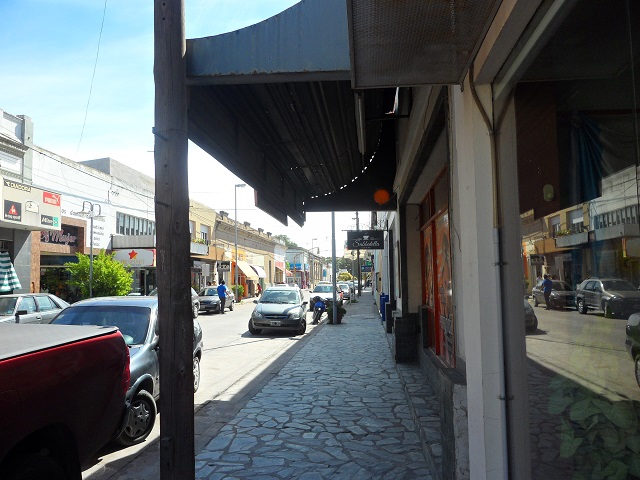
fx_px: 499
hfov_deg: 65.3
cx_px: 320
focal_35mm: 27
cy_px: 240
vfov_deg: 51.4
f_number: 3.5
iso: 80
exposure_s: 1/350
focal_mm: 4.9
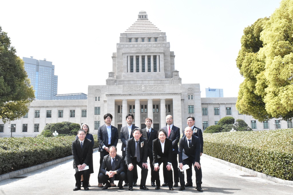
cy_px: 98
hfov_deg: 57.2
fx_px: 268
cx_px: 146
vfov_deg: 39.9
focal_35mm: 33
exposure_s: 1/400
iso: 2500
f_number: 22
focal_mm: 22
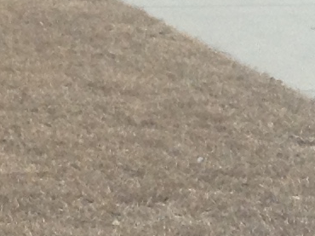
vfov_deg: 6.2
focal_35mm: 231
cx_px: -305
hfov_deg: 8.2
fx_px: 2101
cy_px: -296
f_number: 2.4
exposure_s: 1/376
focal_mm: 3.3
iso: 25
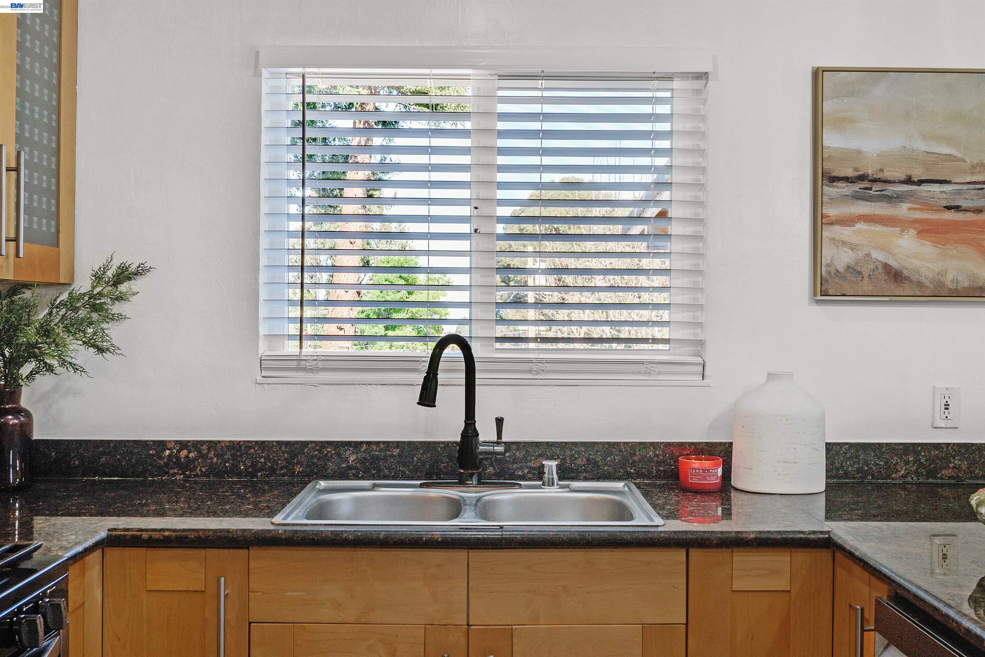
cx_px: 492
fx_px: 985
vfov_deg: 36.9
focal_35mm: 36
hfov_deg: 53.1
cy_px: 328
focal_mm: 24.5
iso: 400
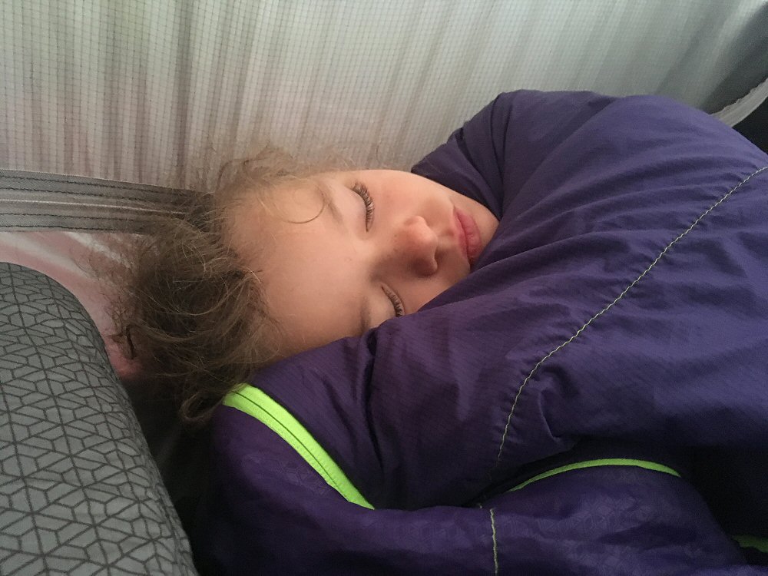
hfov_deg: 61.7
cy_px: 288
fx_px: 643
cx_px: 384
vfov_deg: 48.2
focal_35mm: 29
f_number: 2.2
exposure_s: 1/17
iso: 500
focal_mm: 4.15
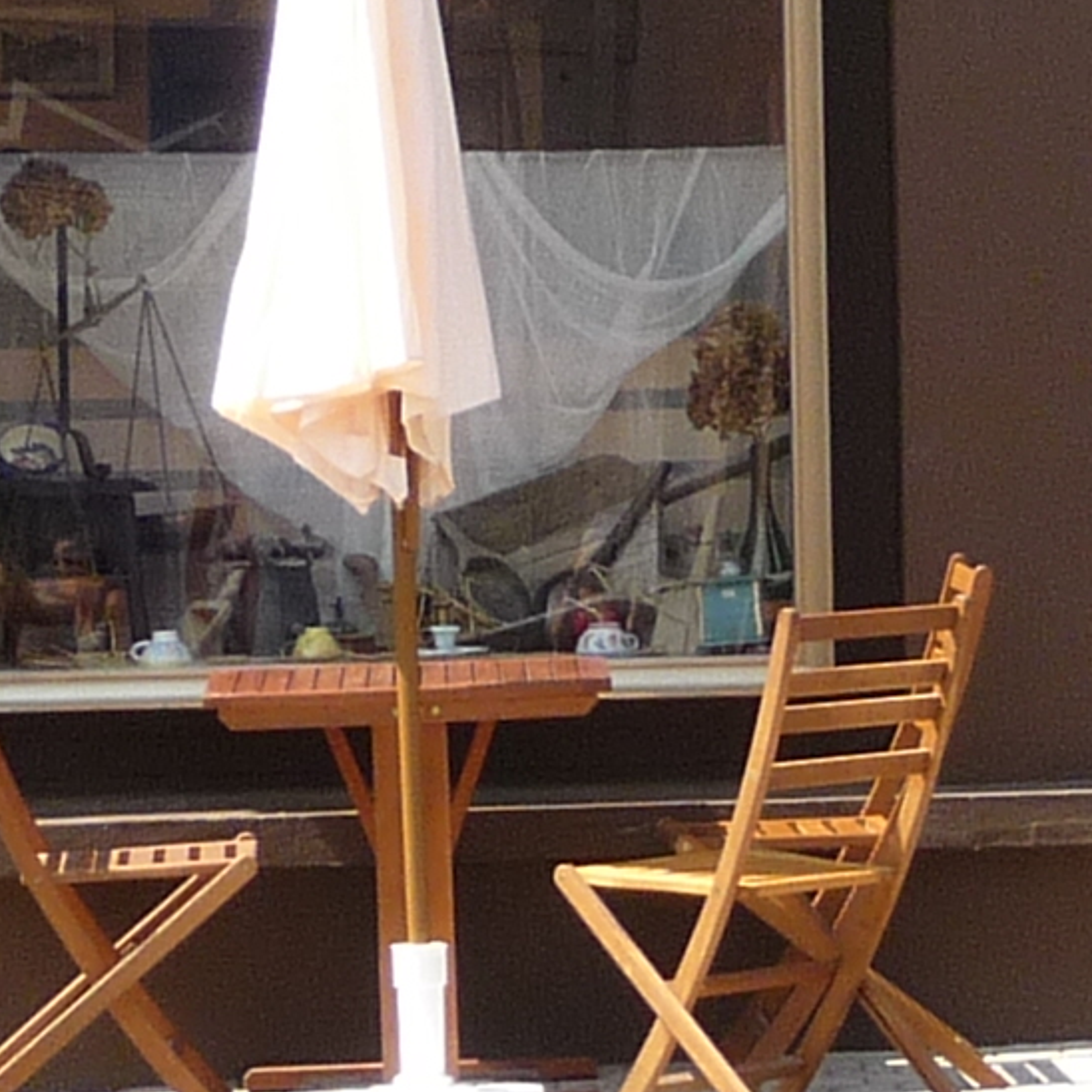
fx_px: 8958
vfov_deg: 7.0
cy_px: 54
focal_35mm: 251
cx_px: 1399
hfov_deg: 6.9
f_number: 4.1
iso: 100
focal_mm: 7.6
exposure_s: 1/320
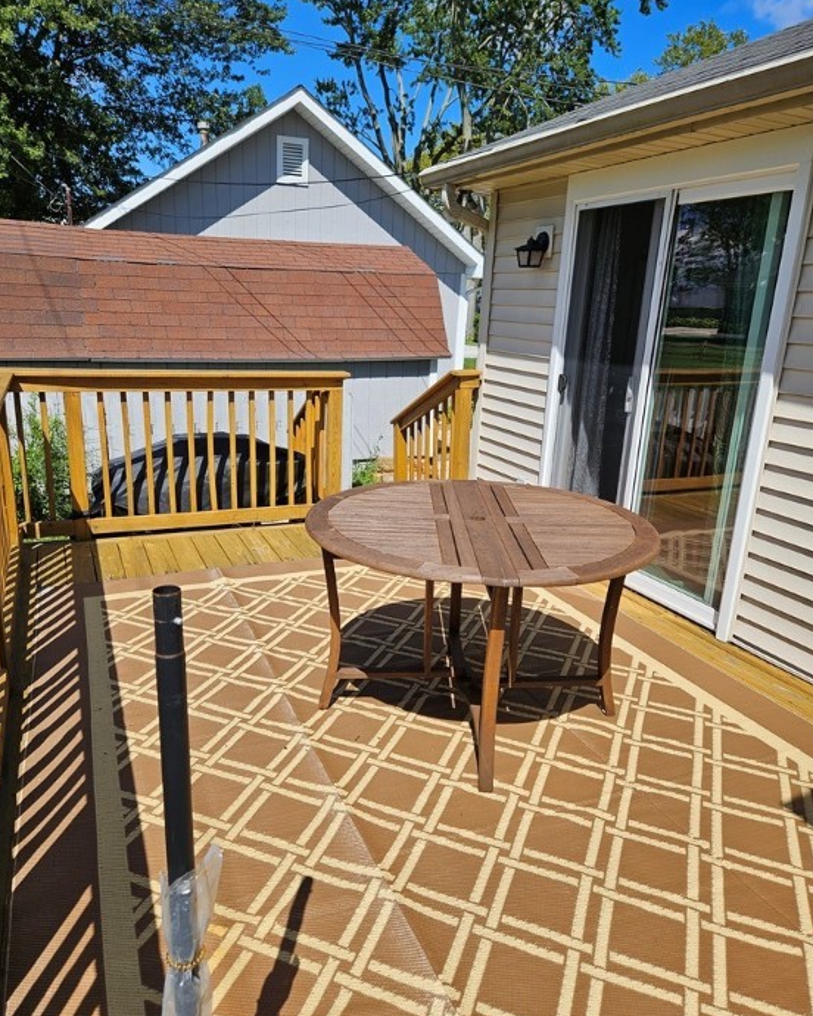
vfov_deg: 68.1
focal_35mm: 25
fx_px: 752
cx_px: 392
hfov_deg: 56.8
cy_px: 515
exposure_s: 1/2163
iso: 25
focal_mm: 5.4
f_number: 1.8
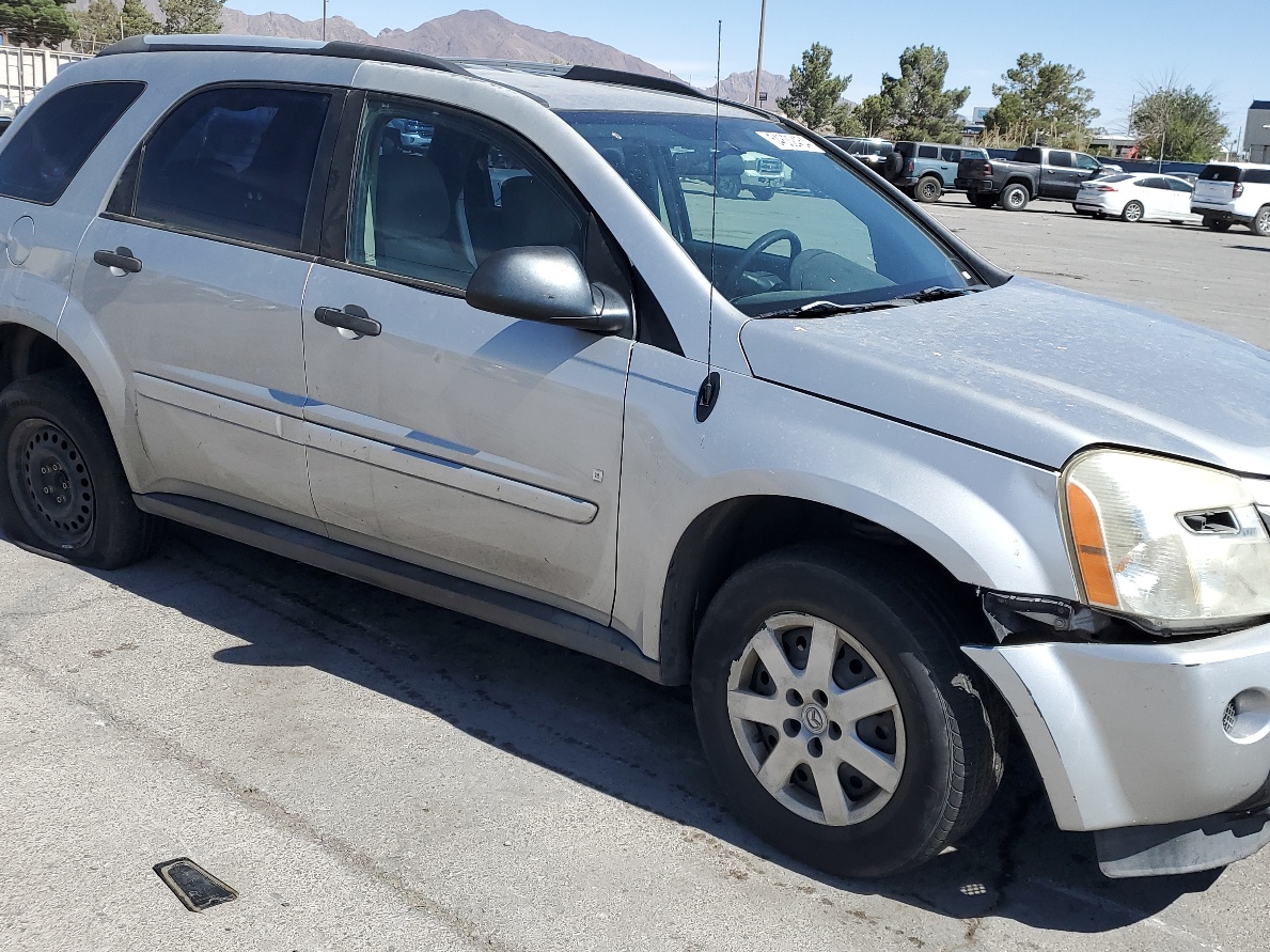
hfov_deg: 52.5
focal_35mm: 35
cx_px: 715
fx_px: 1284
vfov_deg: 40.7
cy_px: 463
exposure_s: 1/3333
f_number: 1.5
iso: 50
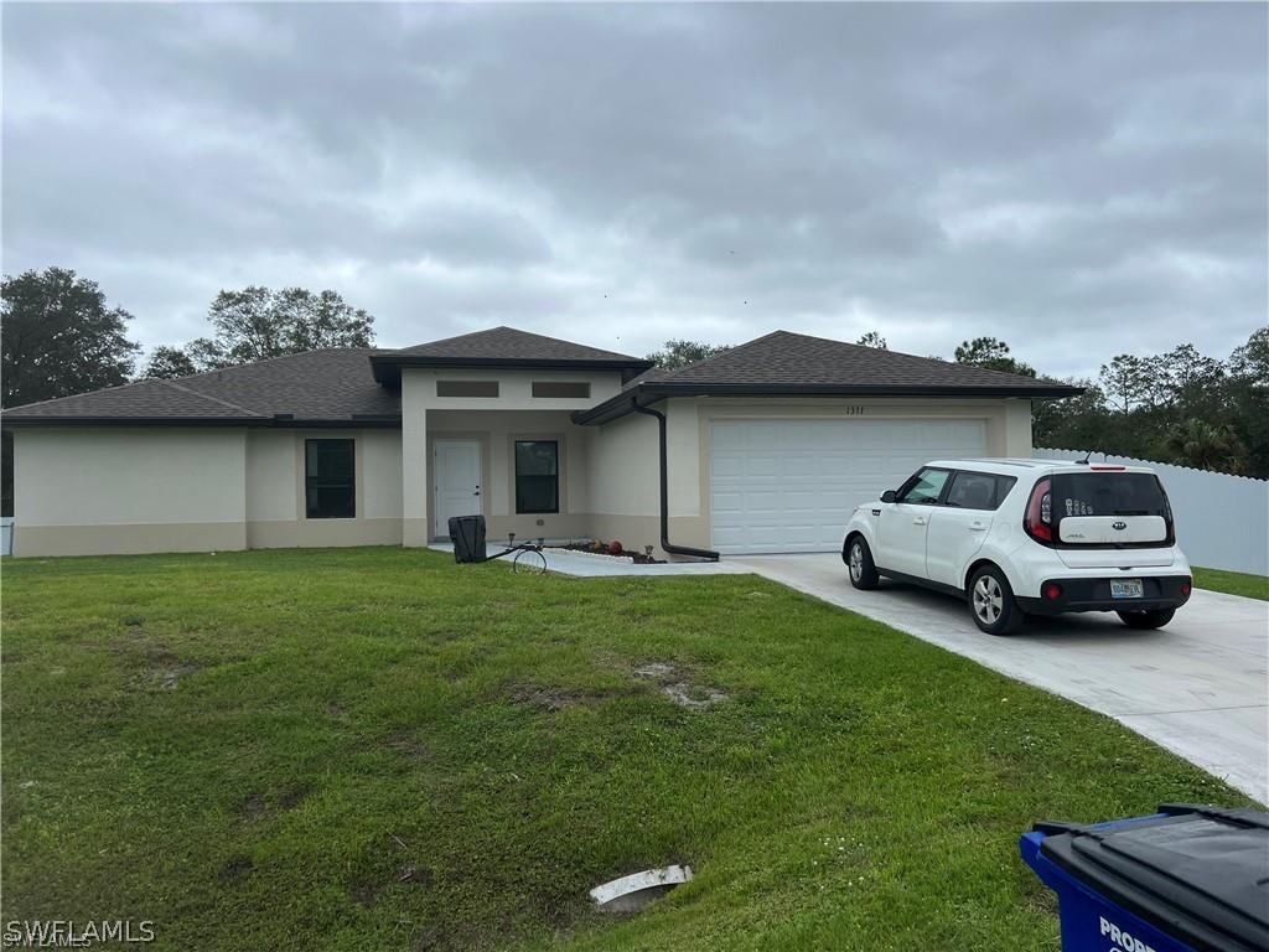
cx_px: 634
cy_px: 476
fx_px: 953
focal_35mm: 26
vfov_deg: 53.1
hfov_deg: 67.3
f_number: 1.5
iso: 50
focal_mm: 5.7
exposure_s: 1/2165
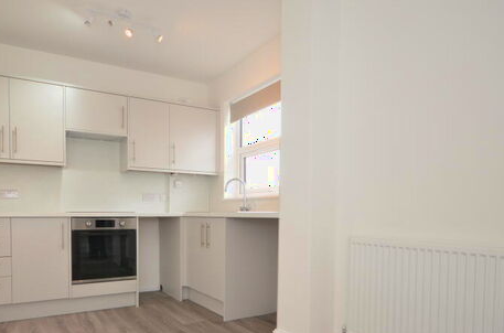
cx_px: 186
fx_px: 321
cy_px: 220
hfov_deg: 74.8
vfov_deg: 53.8
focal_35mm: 23
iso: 320
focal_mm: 10
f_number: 4
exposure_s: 1/60
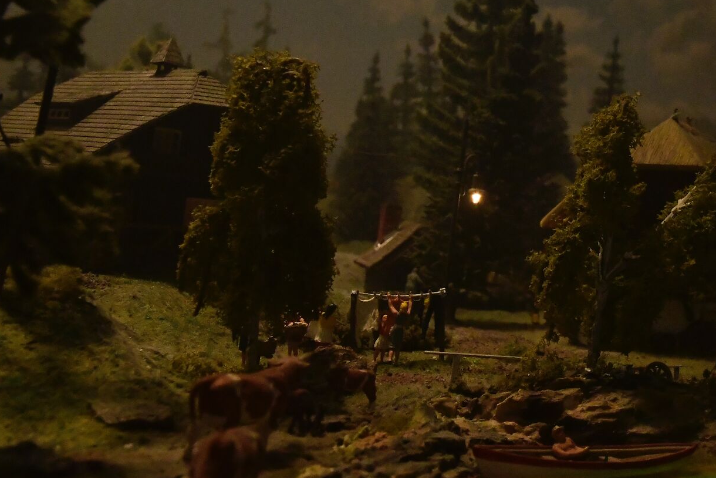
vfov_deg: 22.5
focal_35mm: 59
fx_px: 1174
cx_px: 650
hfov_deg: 32.2
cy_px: 60
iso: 6400
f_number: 10
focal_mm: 20
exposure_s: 1/160
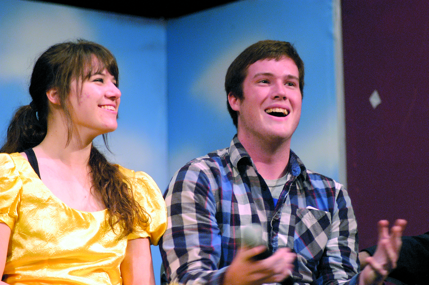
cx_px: 214
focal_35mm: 202
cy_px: 142
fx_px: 2411
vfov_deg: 6.8
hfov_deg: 10.2
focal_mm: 135
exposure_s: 1/20
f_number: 4.5
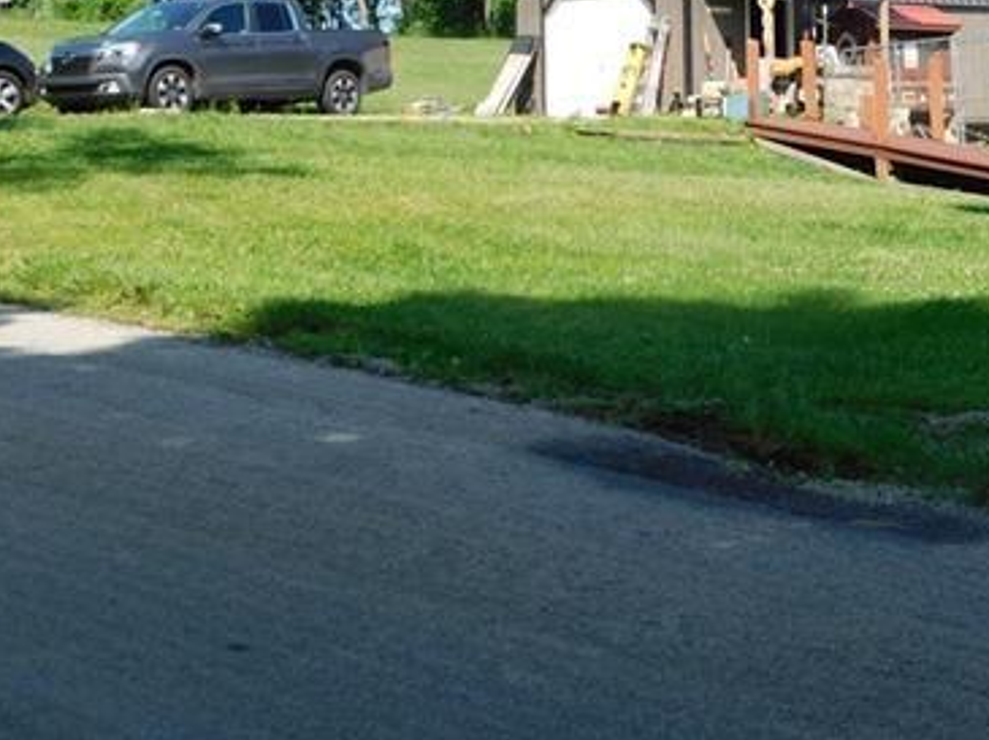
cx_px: 965
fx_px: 2255
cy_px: 84
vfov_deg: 18.3
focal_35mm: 79
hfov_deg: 23.8
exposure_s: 1/800
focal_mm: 6.3
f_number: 3.5
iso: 125
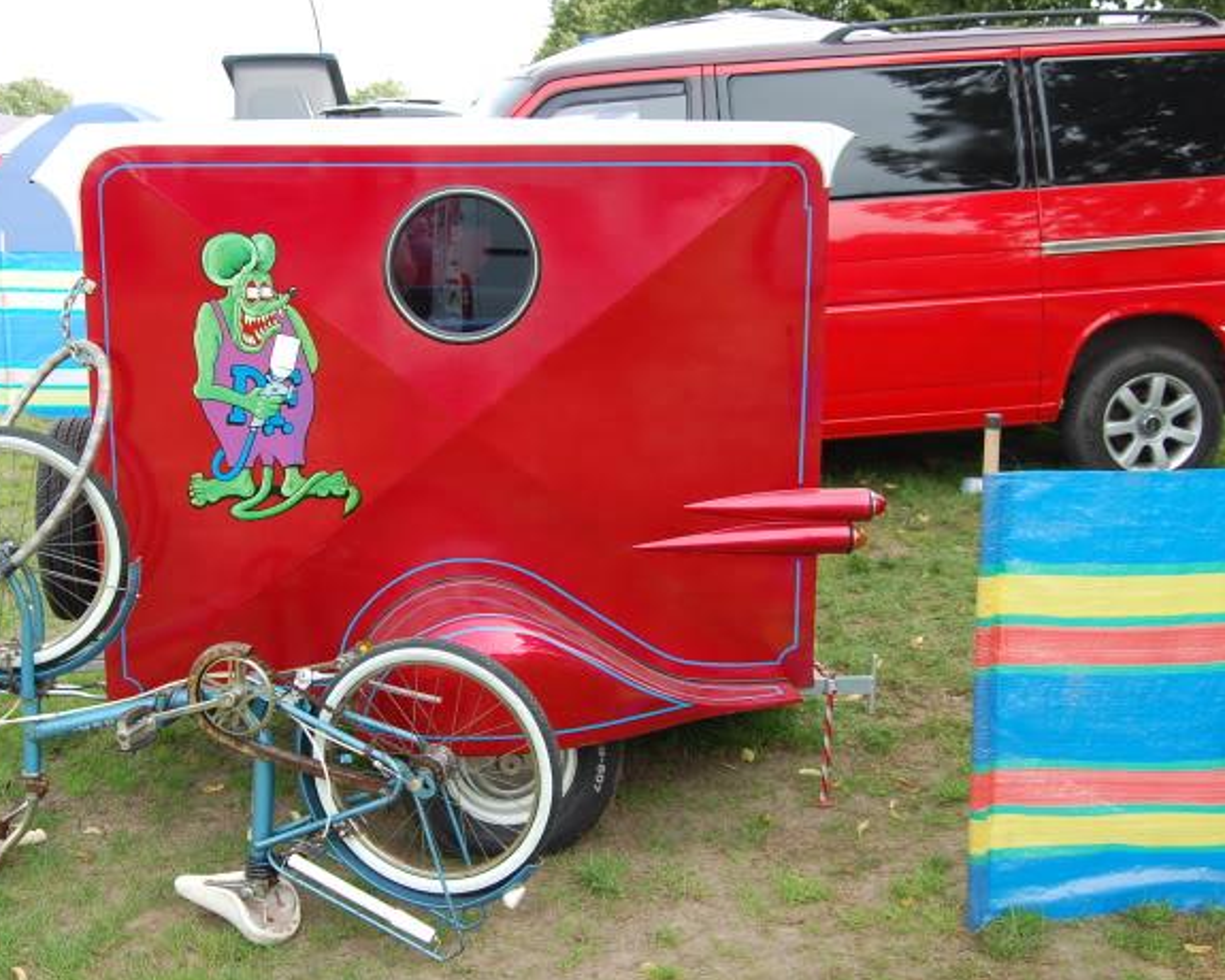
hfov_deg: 42.6
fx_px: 1559
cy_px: 442
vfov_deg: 34.9
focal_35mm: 43
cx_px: 478
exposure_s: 1/160
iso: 200
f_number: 6.3
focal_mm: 22
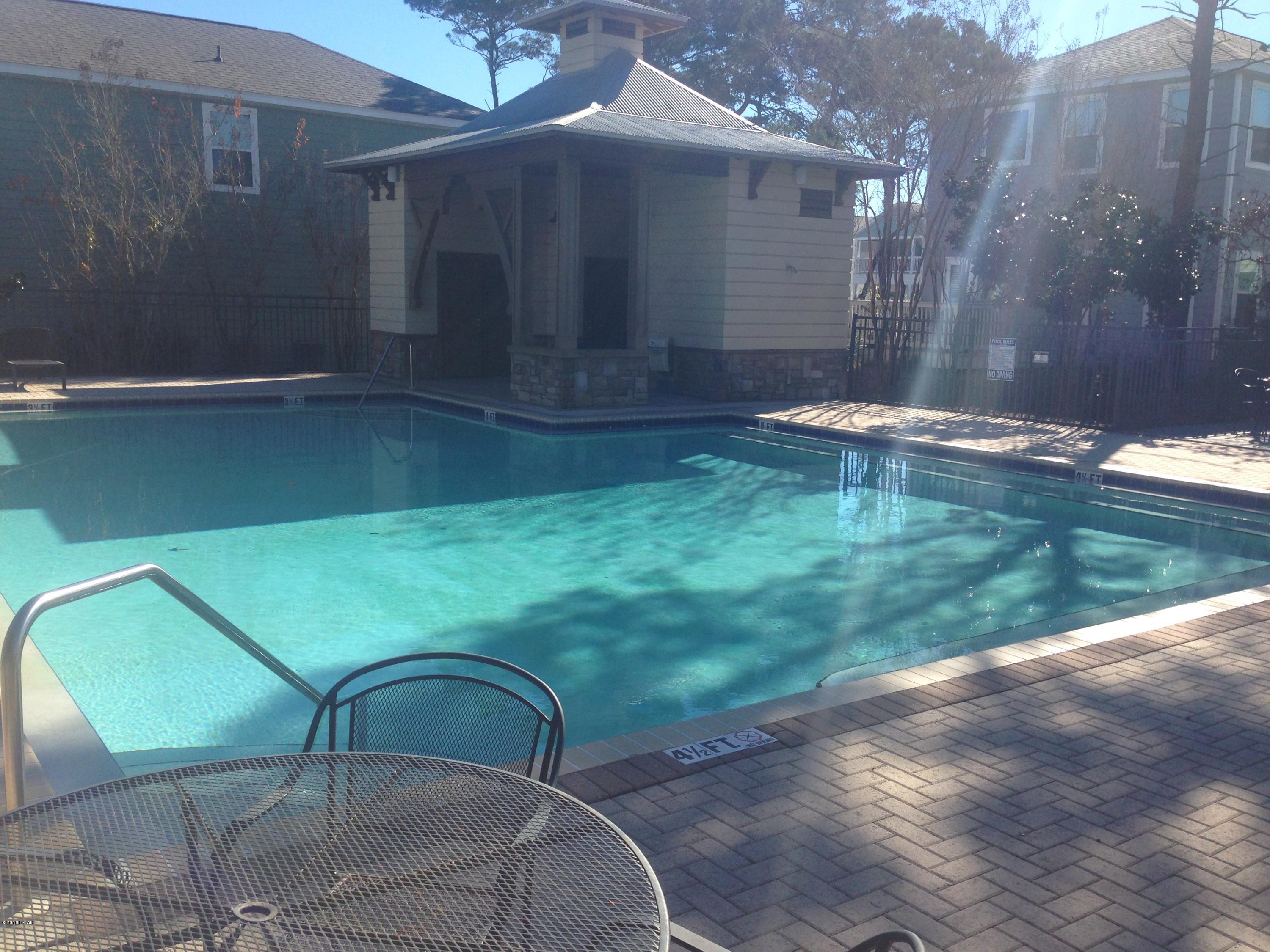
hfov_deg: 55.4
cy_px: 476
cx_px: 635
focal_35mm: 33
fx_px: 1211
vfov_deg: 42.9
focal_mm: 4.12
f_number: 2.4
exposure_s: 1/1323
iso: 50
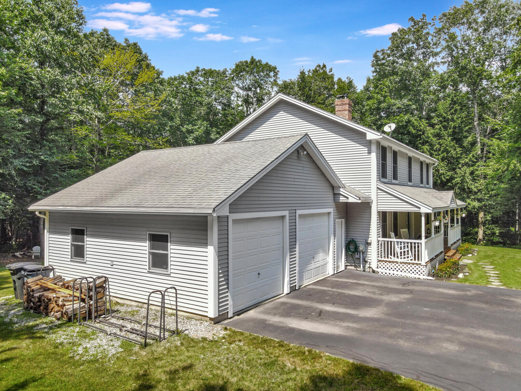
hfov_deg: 71.6
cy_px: 196
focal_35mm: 24
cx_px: 260
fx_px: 361
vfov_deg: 56.8
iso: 200
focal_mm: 4.5
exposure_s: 1/500
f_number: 2.8
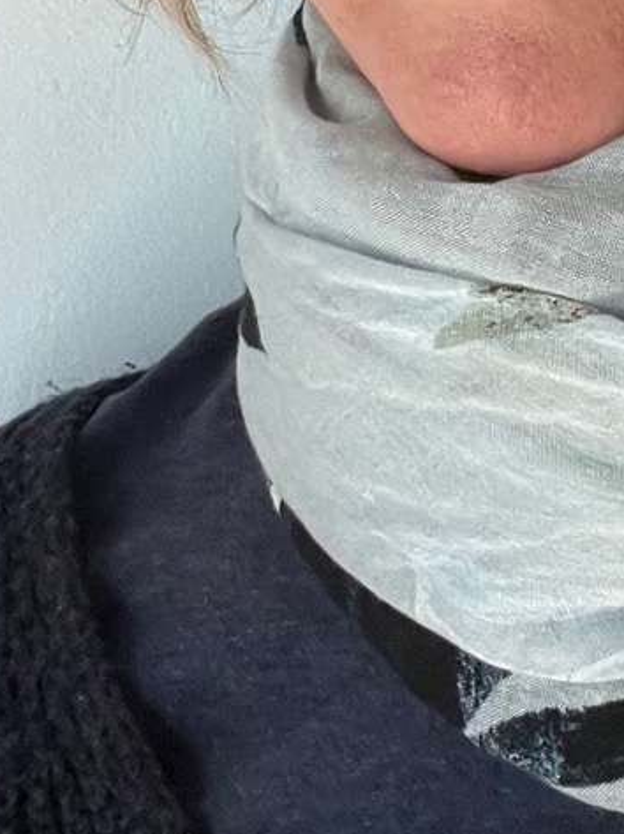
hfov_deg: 14.9
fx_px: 2359
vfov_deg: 18.7
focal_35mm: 98
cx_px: 575
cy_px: -233
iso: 250
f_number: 2.2
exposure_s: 1/60
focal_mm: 2.71
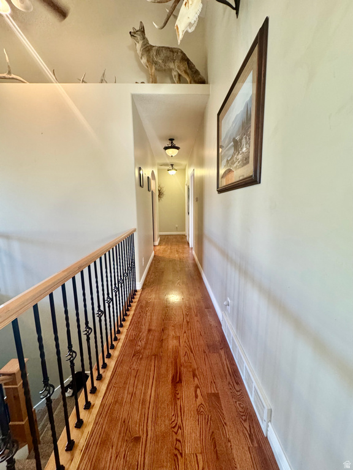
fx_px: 190
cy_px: 235
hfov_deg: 85.7
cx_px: 176
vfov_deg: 102.1
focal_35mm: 14
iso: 400
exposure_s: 1/60
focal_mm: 2.22
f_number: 2.2
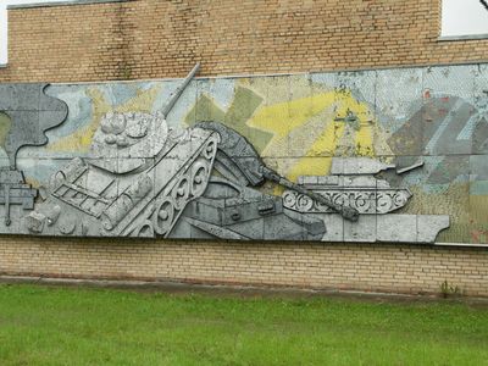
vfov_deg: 22.6
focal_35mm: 65
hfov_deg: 29.8
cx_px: 244
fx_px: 916
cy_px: 183
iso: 50
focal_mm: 16.9
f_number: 3.5
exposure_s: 1/125
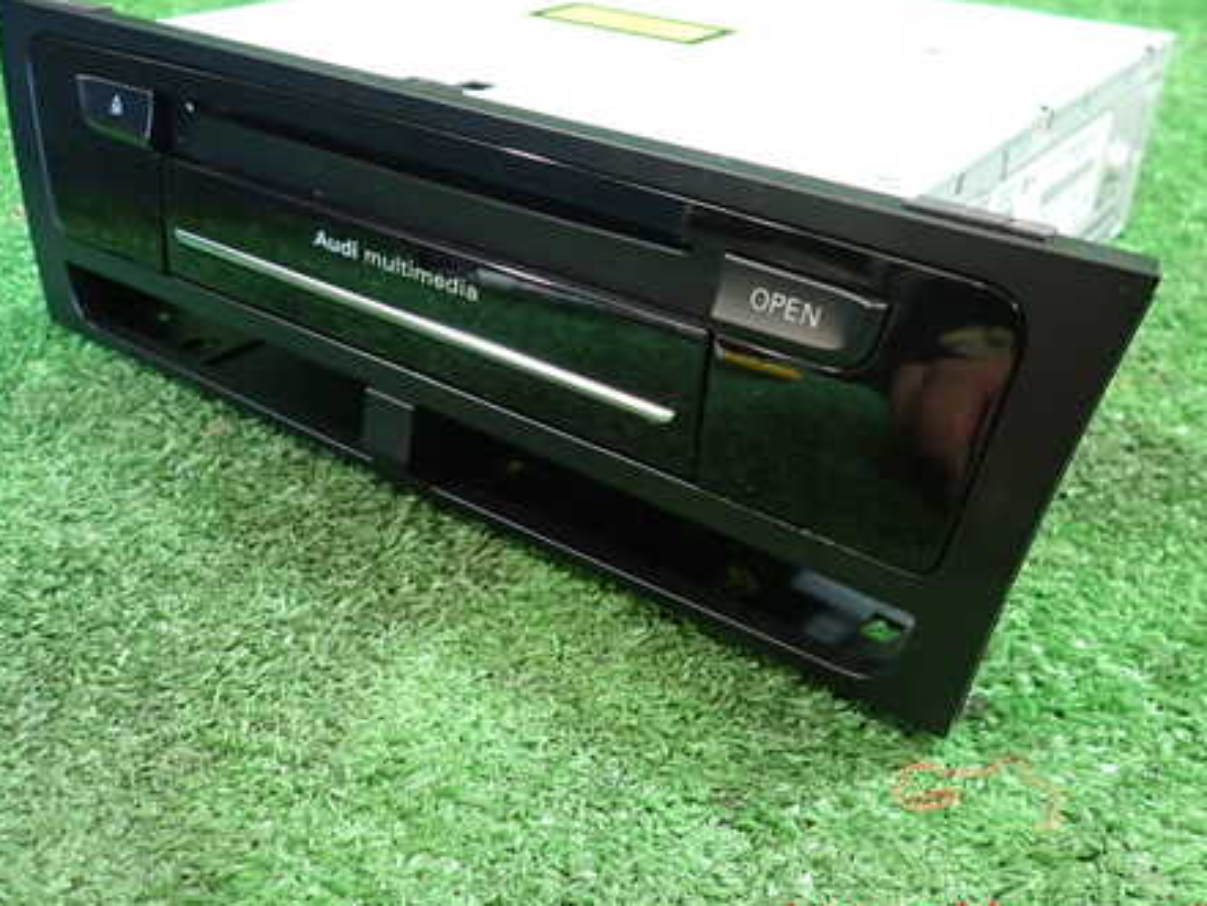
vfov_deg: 41.6
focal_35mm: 34
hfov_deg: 53.9
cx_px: 583
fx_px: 1186
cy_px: 350
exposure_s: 1/30
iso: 500
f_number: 2
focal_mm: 4.5
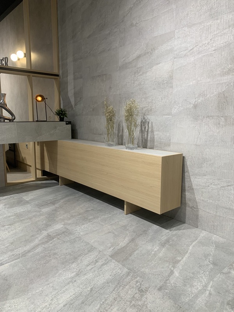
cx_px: 117
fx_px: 234
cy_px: 156
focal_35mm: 26
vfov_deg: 67.3
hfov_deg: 53.1
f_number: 1.8
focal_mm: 4.25
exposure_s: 1/100
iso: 100
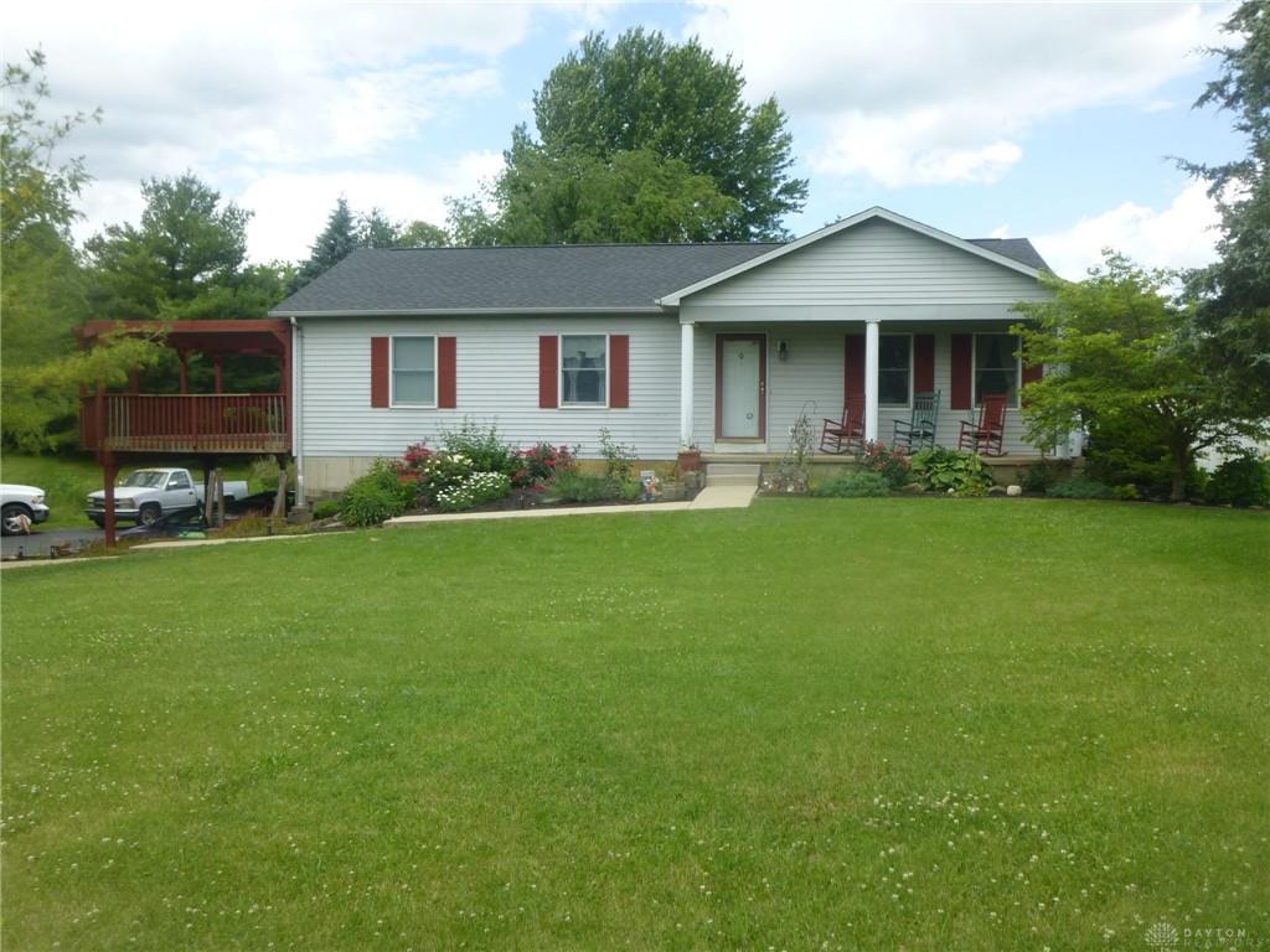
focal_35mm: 29
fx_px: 1064
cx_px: 635
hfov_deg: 61.7
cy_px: 476
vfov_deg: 48.2
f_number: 3.3
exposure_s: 1/500
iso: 100
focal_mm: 5.2
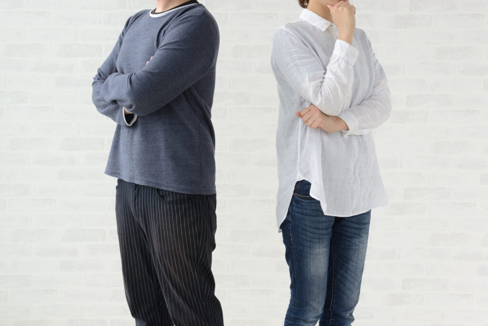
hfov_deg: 41.1
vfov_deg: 28.1
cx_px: 244
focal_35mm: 48
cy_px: 163
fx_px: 651
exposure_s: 1/100
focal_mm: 48
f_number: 9
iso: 100
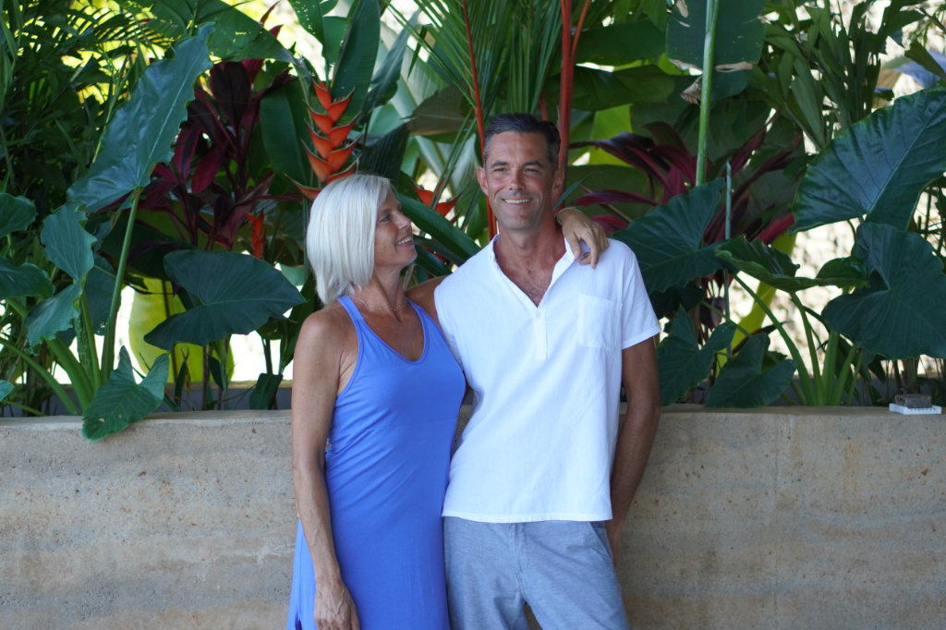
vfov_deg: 18.2
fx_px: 1970
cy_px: 315
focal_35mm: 75
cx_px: 473
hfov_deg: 27.0
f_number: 2
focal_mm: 50
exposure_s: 1/1500
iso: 400
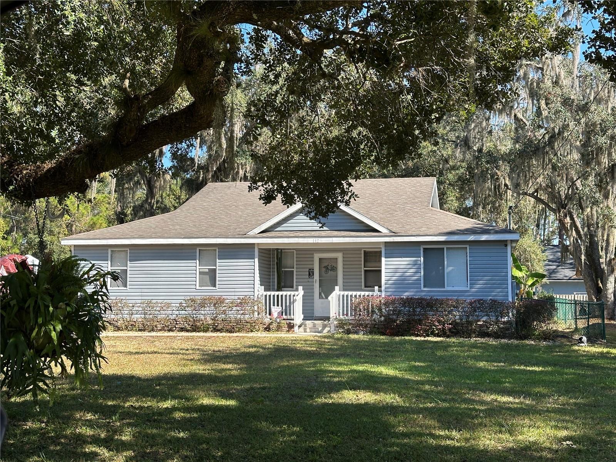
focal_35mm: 48
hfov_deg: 39.7
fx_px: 854
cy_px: 231
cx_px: 308
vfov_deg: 30.3
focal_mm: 6.86
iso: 64
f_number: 1.78
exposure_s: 1/1242
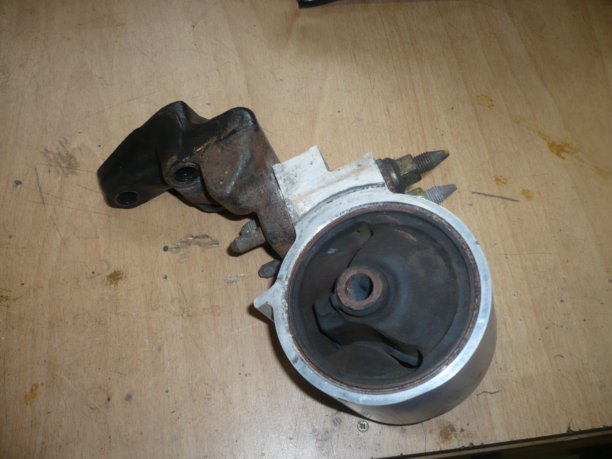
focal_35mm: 35
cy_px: 230
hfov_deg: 52.6
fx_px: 619
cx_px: 306
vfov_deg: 40.7
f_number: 2.8
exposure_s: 1/30
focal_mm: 5.8
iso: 100
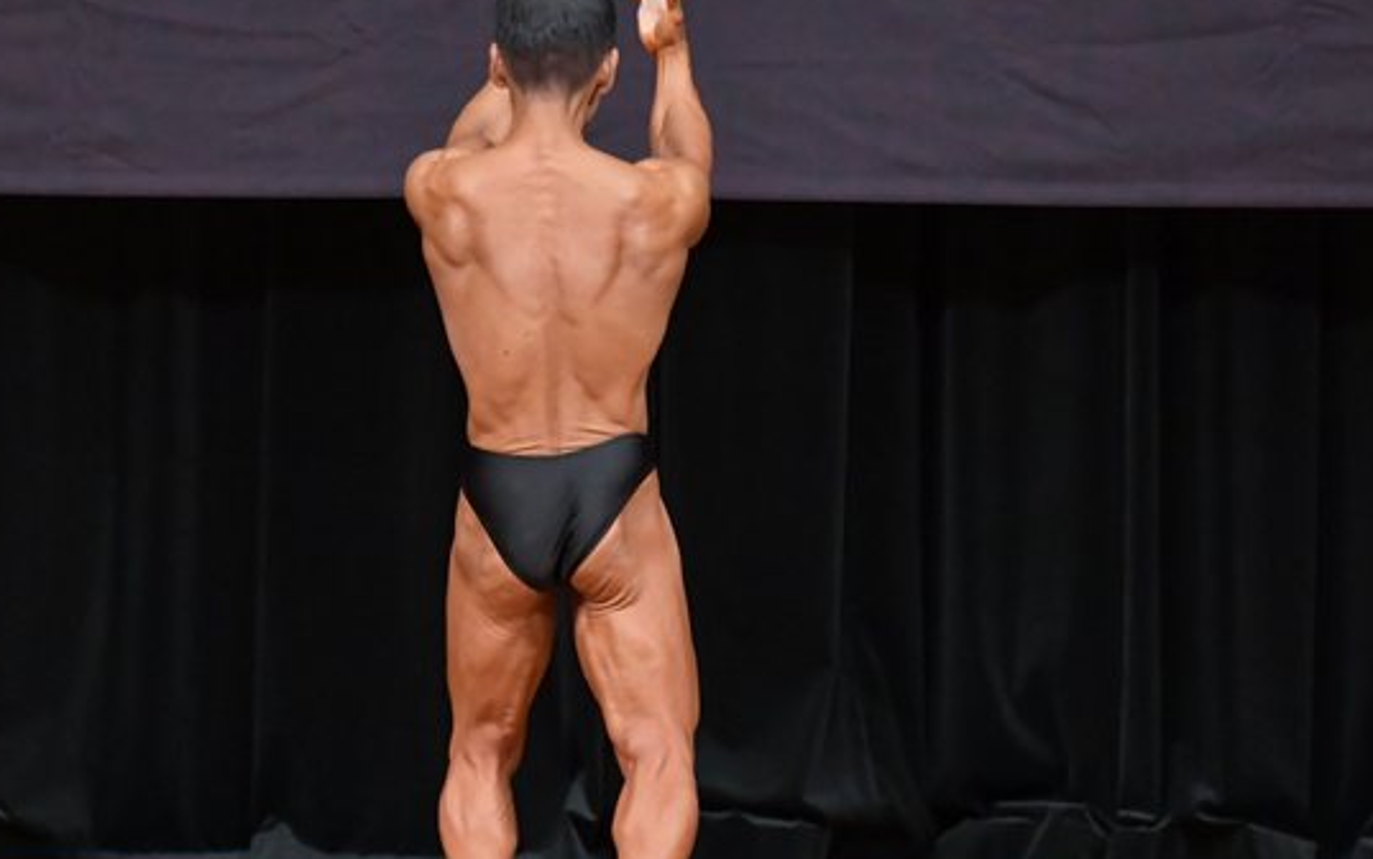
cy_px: 437
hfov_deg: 4.8
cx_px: 587
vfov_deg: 3.0
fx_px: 16507
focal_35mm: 441
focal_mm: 200
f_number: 5.6
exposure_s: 1/400
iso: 5000
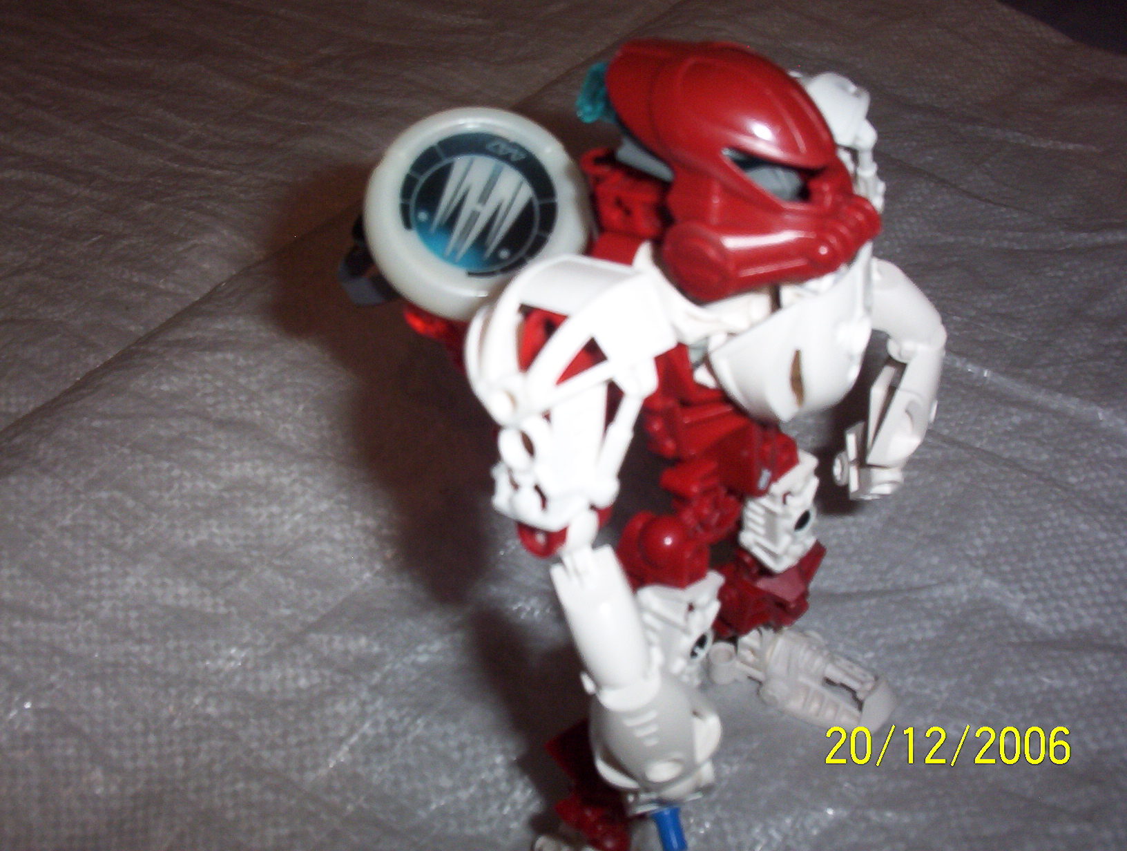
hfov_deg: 47.8
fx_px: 1273
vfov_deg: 37.0
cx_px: 564
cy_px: 426
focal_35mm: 39
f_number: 4.5
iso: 140
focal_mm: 6
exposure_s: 1/30
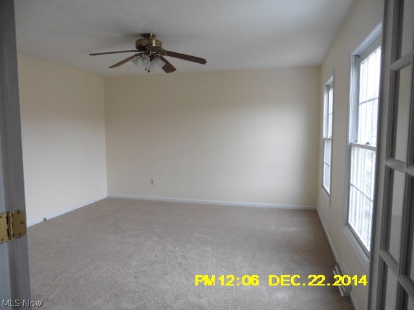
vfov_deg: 56.8
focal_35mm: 24
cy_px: 155
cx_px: 207
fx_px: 287
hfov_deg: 71.6
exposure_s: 1/60
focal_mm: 4.3
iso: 400
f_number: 3.3
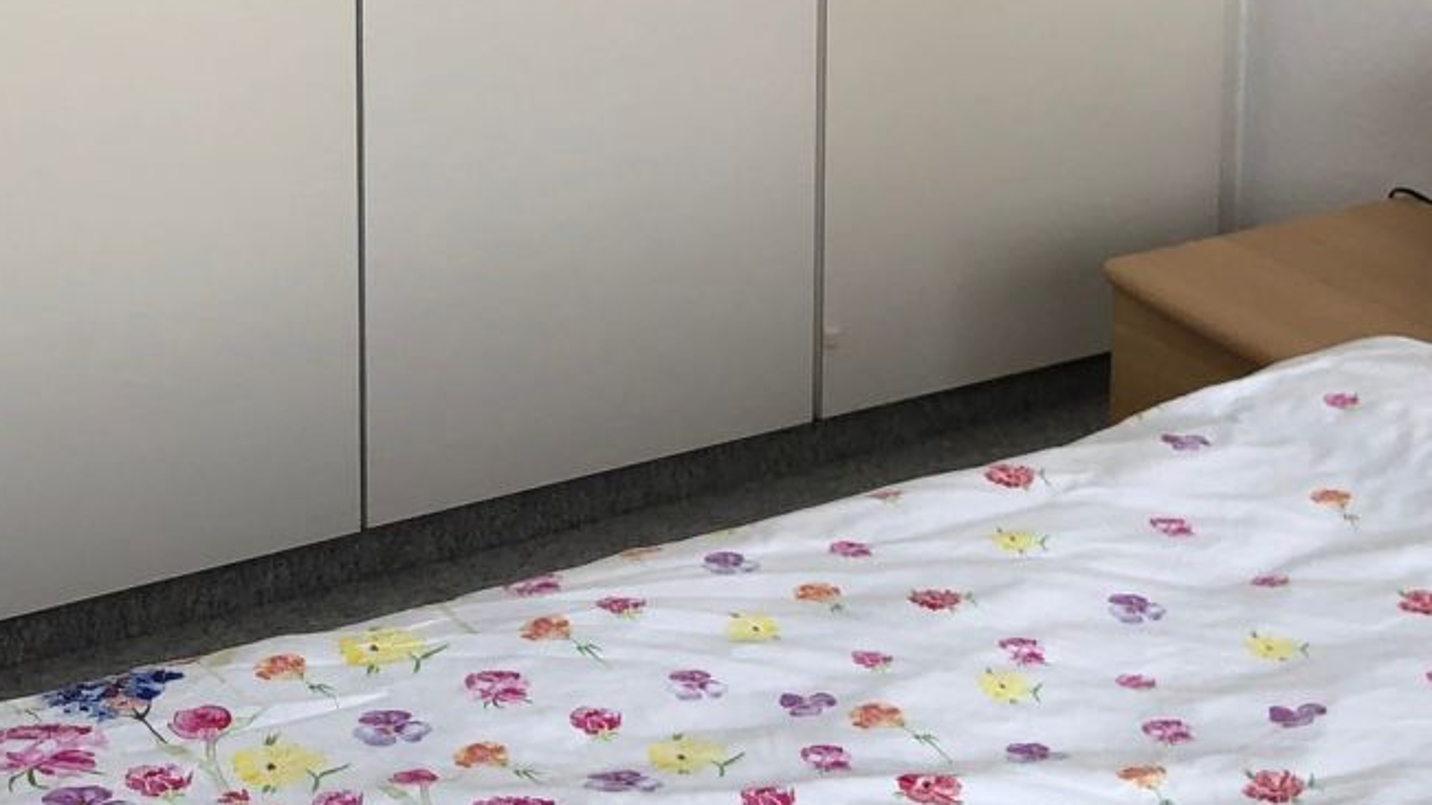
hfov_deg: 22.0
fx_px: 3645
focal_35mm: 96
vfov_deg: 12.2
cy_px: -277
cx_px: 306
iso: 20
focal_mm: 4
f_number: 1.8
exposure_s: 1/134
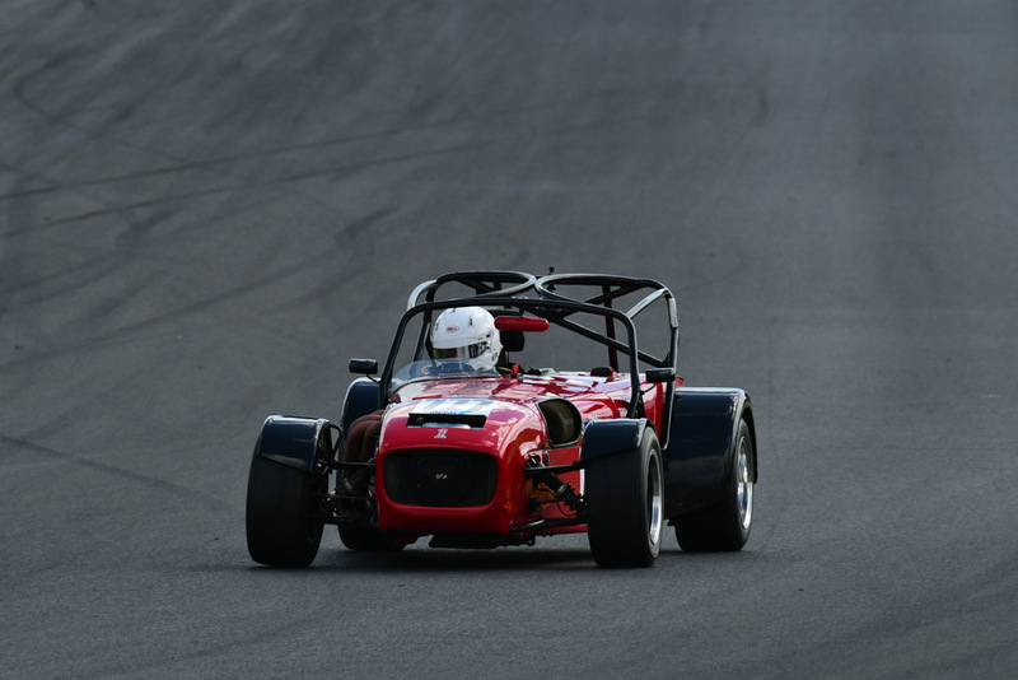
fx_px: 21215
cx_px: 509
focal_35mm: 750
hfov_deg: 2.7
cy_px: 340
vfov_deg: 1.8
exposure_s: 1/640
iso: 800
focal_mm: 500
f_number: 11
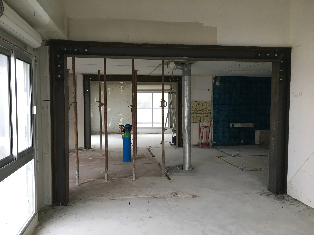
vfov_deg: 48.2
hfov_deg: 61.7
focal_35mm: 29
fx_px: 263
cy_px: 118
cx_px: 157
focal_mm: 4.15
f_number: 2.2
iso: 50
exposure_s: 1/33
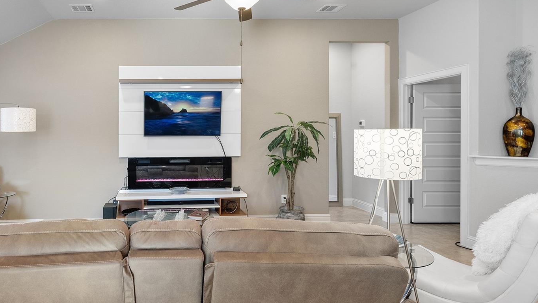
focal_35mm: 22
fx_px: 314
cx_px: 175
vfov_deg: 51.3
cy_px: 132
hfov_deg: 78.3
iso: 400
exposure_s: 1/15
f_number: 9
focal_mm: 14
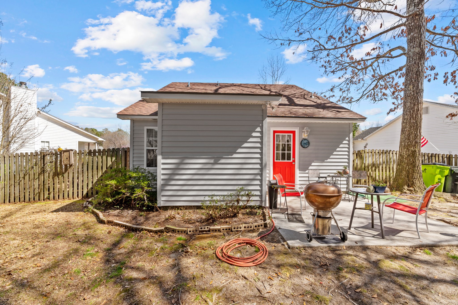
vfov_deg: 73.7
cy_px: 152
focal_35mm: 16
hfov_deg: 96.7
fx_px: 204
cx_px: 229
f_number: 7.1
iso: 160
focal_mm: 16
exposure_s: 1/250
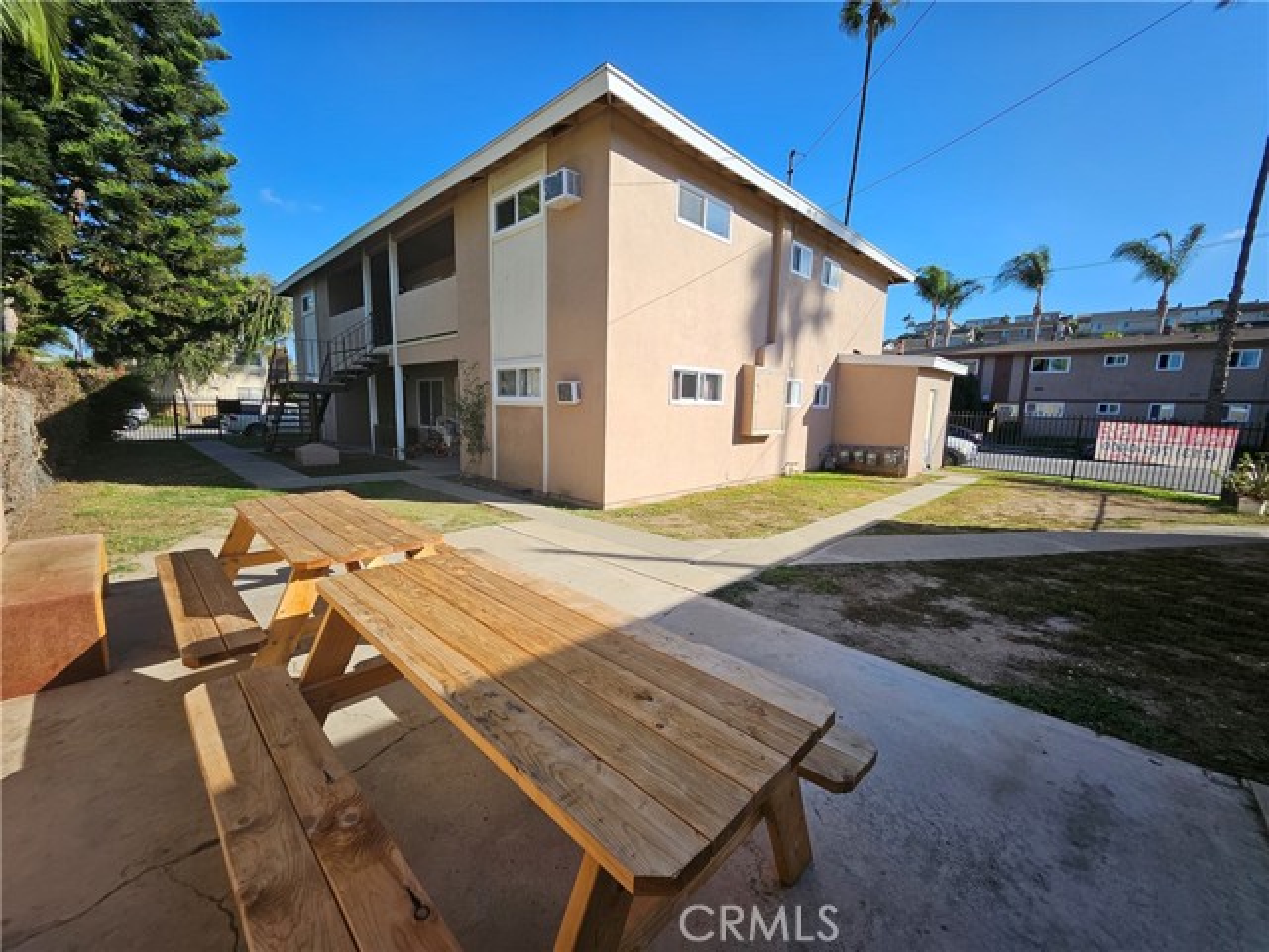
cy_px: 476
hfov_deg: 106.2
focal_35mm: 13
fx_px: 477
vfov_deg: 89.9
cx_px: 634
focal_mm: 1.74
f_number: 2.2
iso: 32
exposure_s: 1/955
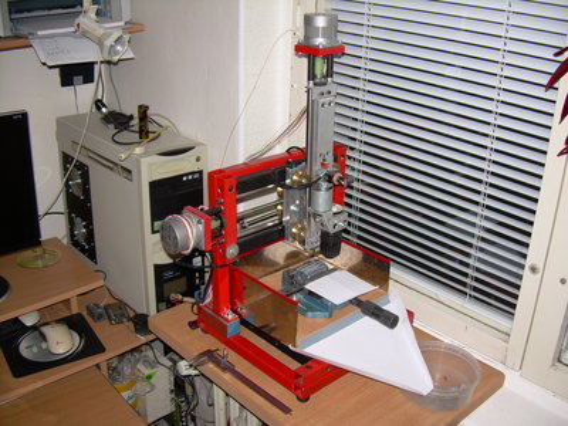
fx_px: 624
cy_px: 213
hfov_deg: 49.0
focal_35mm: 38
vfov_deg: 37.7
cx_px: 284
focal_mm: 6.3
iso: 50
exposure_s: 1/60
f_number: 2.8
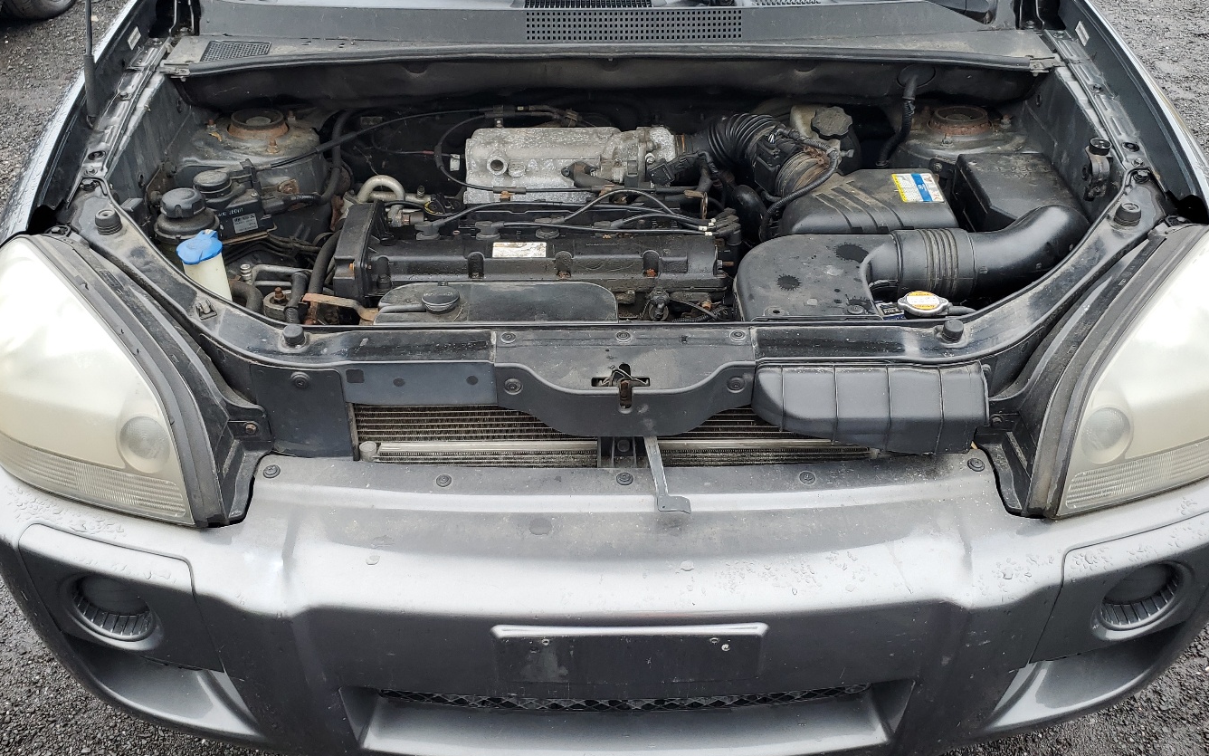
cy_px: 353
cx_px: 606
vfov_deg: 38.3
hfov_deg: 58.1
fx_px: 1087
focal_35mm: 33
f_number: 1.5
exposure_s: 1/357
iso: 50
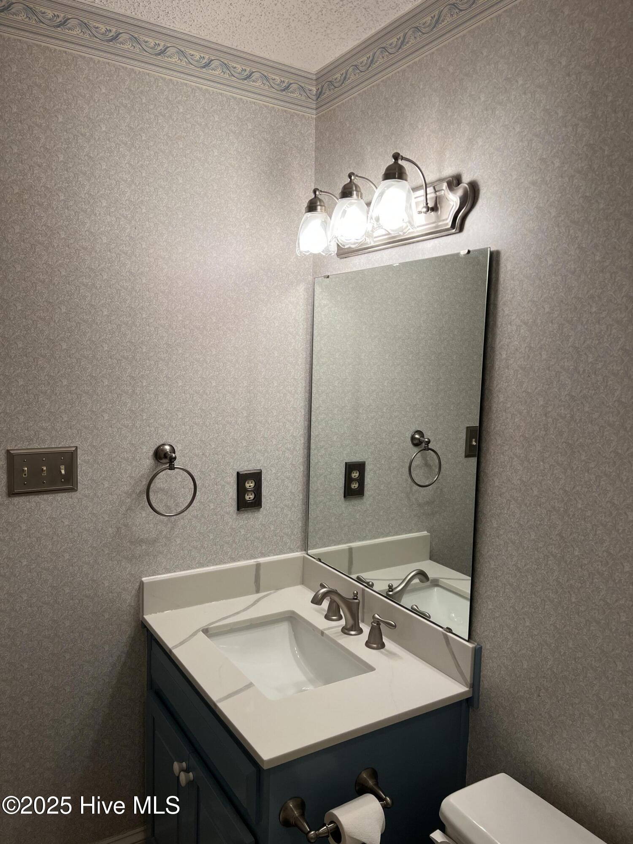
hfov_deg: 53.1
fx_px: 634
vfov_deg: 67.3
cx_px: 316
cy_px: 422
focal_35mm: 26
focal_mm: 5.7
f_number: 1.5
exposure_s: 1/120
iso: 64
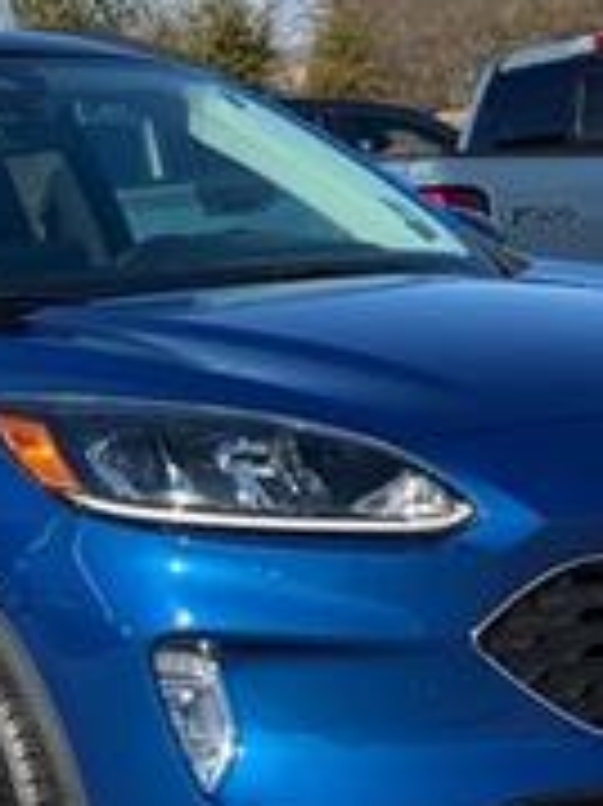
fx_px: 3139
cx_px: 99
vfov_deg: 14.6
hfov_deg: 10.9
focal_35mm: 135
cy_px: 522
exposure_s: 1/3425
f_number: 1.78
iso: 64
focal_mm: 6.76
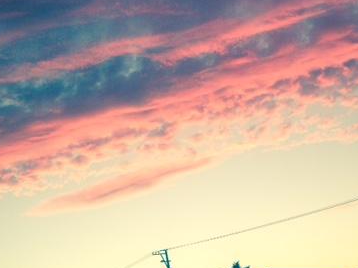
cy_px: 57
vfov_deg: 24.4
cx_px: 208
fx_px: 610
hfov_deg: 32.7
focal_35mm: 59
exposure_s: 1/120
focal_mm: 4.12
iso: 80
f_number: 2.4
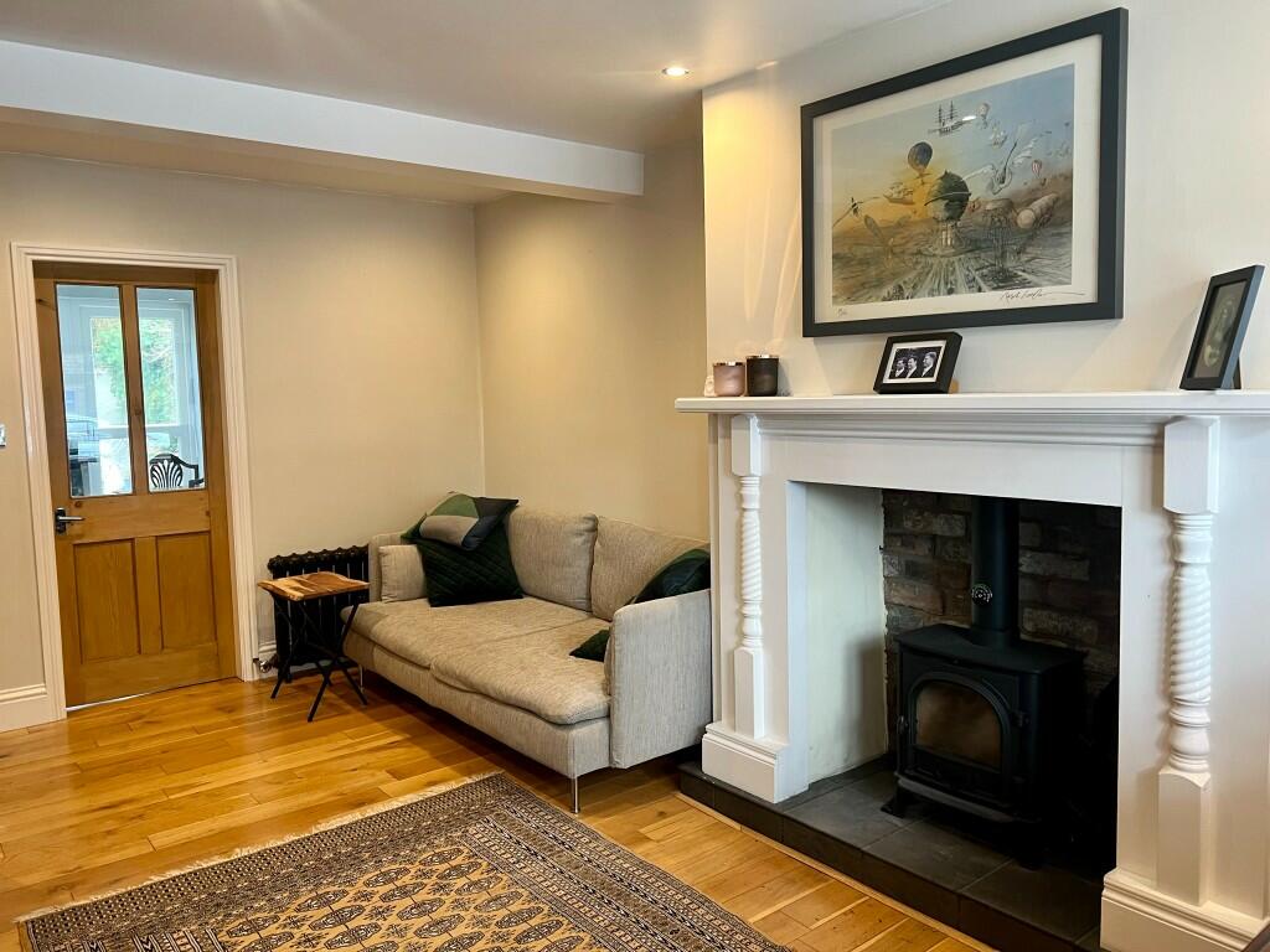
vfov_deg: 53.1
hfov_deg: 67.3
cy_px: 476
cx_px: 635
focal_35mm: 26
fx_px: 954
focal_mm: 5.7
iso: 125
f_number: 1.5
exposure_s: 1/72
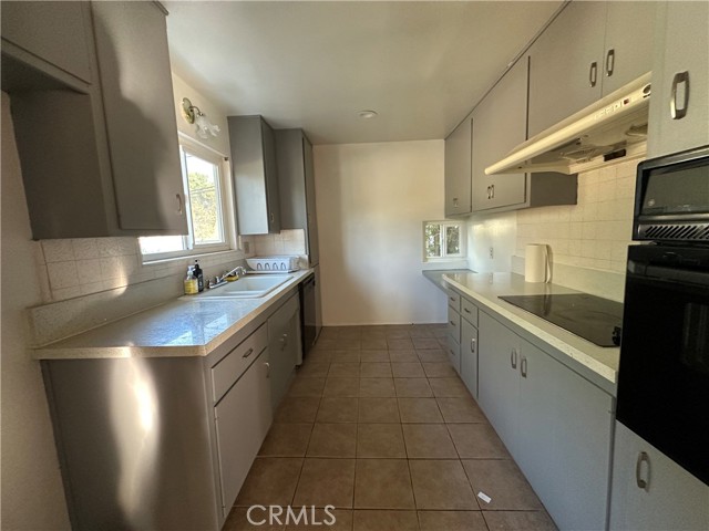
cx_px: 354
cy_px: 266
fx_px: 287
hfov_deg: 102.1
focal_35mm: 14
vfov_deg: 85.7
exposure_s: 1/60
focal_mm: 2.22
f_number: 2.2
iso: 320
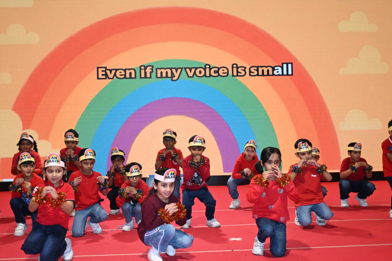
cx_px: 196
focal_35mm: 44
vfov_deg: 30.9
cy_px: 130
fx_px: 474
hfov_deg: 45.0
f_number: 4.8
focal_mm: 29
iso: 800
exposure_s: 1/60
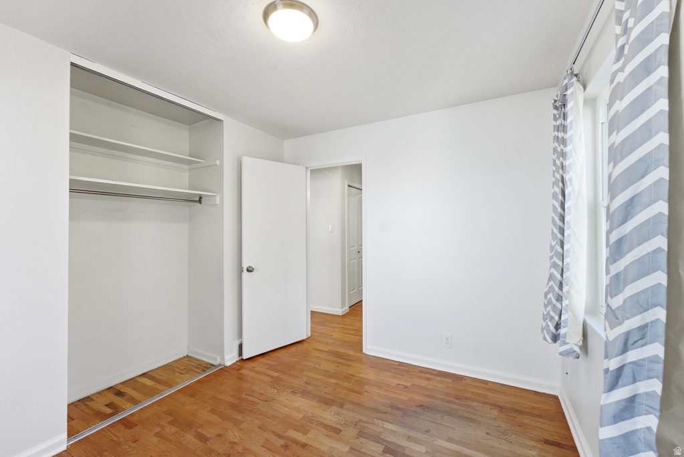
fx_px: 266
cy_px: 228
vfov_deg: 81.3
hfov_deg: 104.2
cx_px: 342
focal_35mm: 14
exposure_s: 1/500
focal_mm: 14
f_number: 8
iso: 640
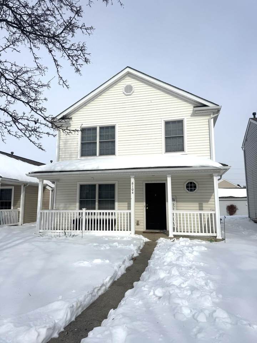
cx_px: 128
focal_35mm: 24
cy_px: 172
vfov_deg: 71.6
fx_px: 238
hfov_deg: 56.8
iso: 64
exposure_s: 1/15152
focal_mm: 6.76
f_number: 1.78
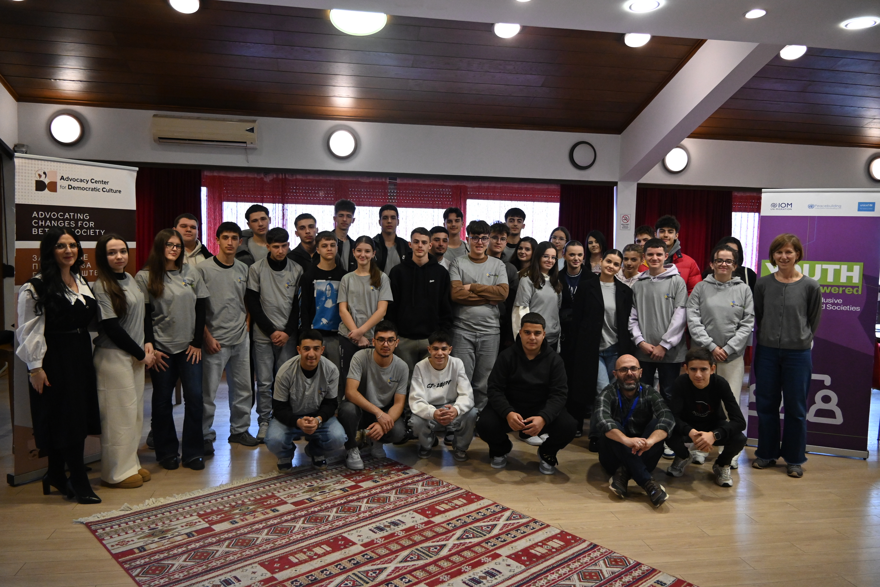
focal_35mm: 27
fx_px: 660
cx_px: 440
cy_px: 294
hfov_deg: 67.4
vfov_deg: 47.9
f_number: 3.5
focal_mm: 18
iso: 2200
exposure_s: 1/125
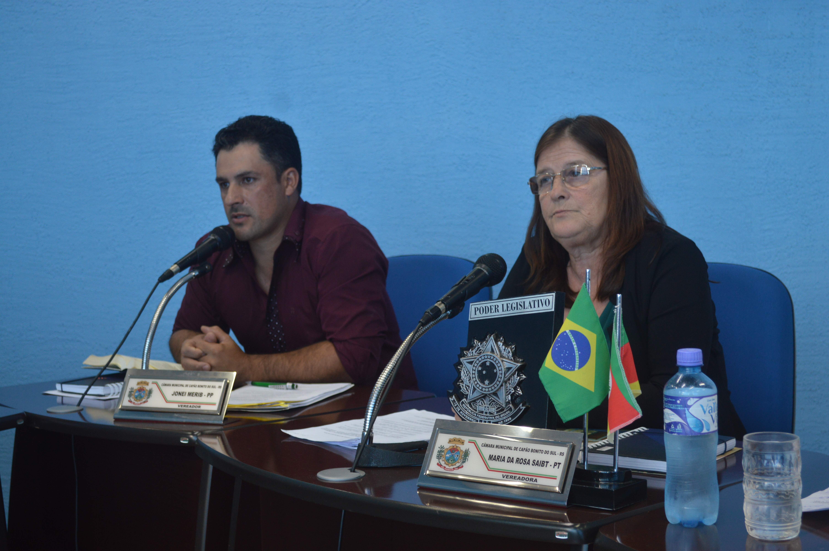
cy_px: 276
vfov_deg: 23.7
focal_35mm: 57
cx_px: 414
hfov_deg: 35.1
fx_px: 1311
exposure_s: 1/30
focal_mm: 38
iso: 400
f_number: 5
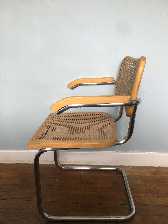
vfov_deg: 61.7
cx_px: 84
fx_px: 188
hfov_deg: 48.2
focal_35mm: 29
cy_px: 112
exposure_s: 1/17
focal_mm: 4.15
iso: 64
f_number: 2.2
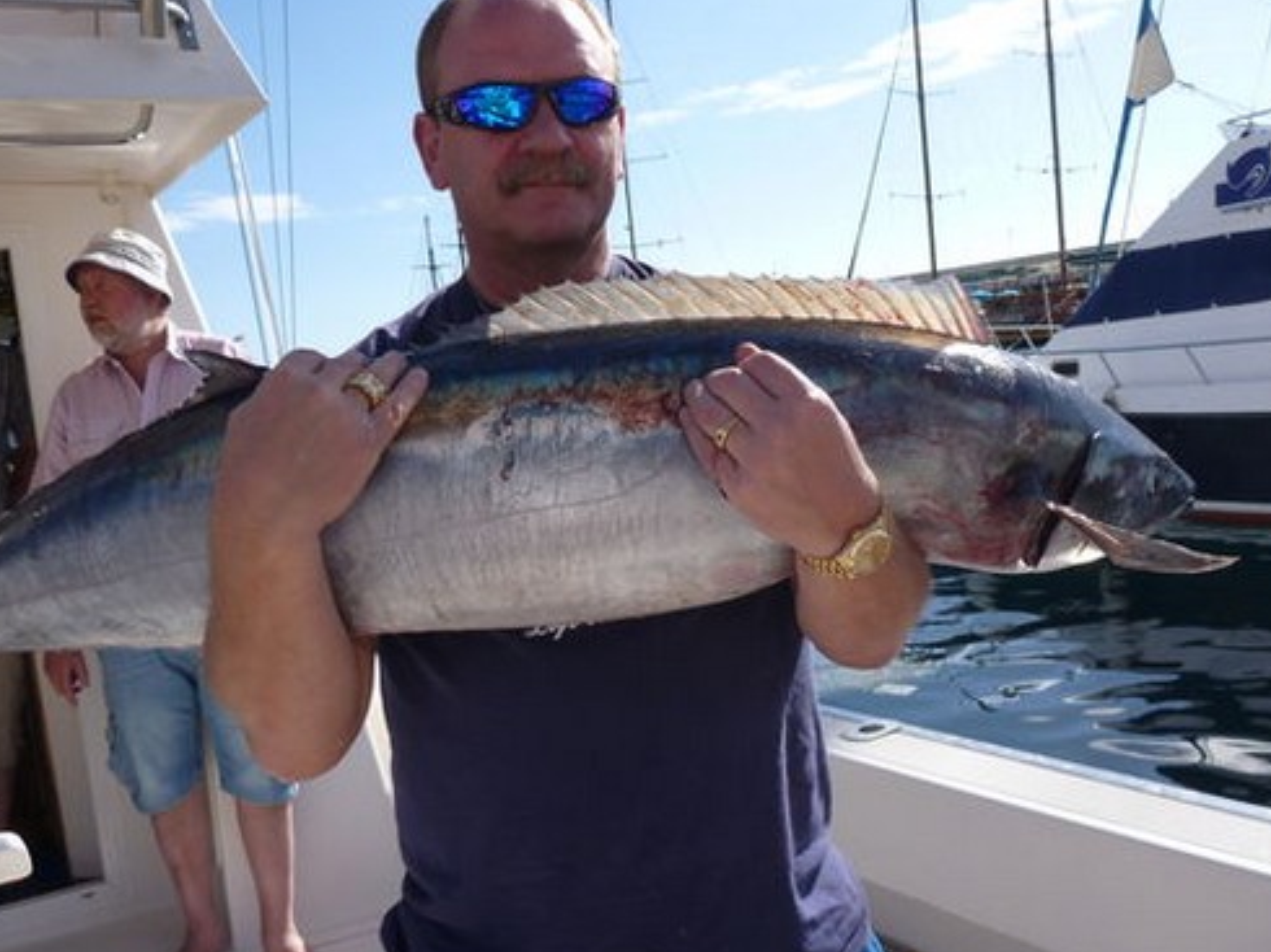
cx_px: 674
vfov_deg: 39.6
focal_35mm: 36
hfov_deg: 51.3
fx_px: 1321
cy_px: 470
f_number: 3.3
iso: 100
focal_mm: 4.9
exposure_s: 1/800
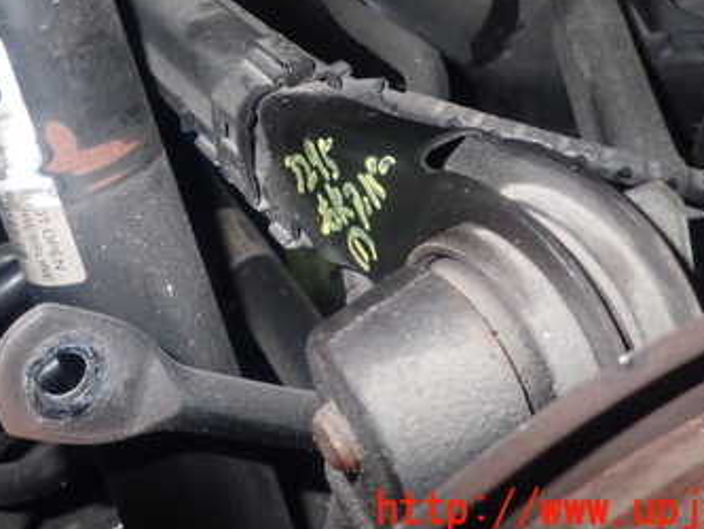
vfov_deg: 30.9
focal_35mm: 45
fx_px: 916
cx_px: 220
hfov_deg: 41.4
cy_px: 61
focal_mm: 4.5
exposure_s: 1/30
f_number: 5.6
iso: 640
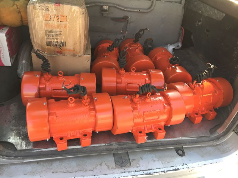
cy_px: 89
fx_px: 199
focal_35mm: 29
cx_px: 119
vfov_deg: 48.2
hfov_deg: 61.7
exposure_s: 1/116
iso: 32
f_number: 2.2
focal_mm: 4.15
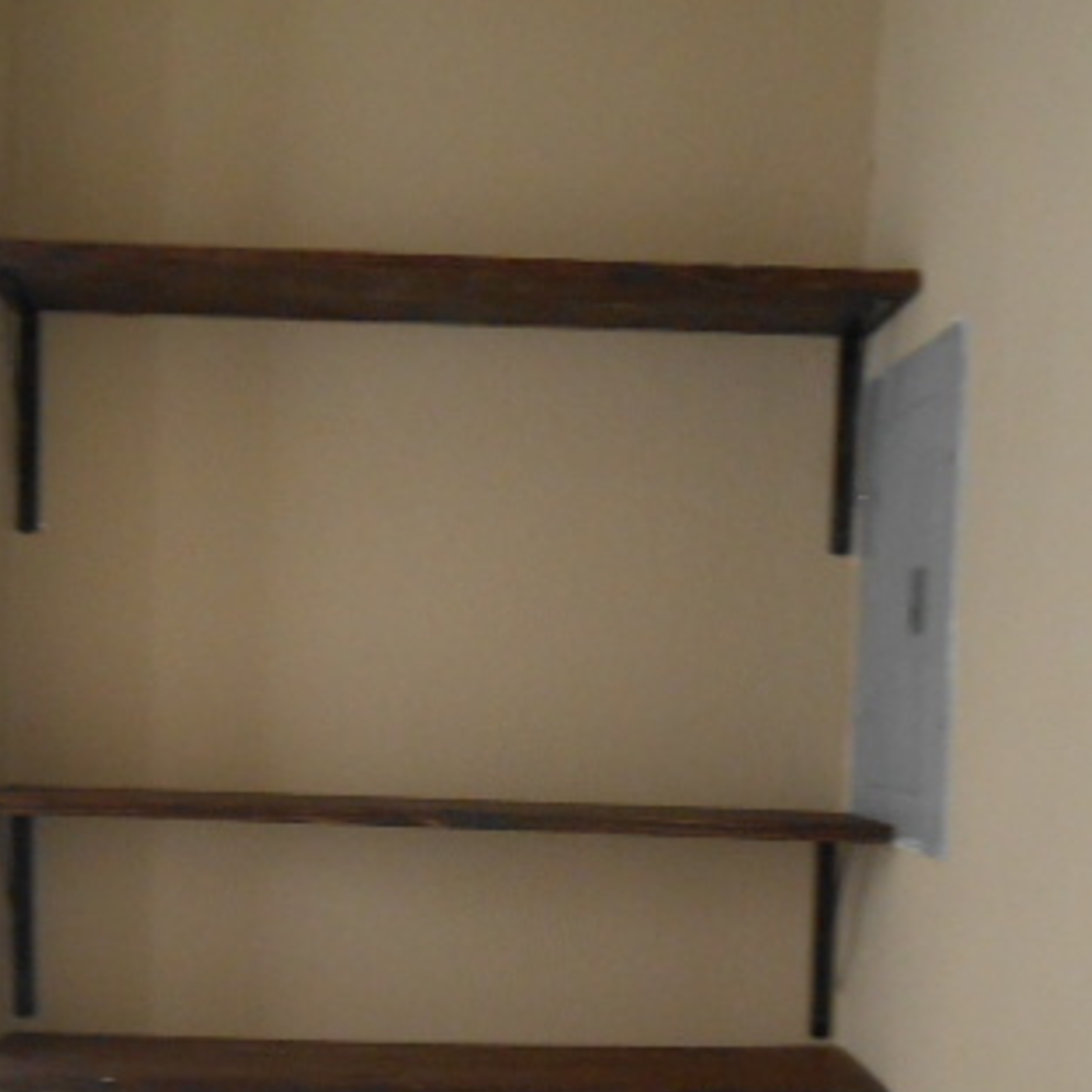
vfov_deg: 35.2
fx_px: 1677
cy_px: 834
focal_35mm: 47
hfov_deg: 36.0
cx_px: 488
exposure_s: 1/15
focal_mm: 4.6
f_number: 3.5
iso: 400
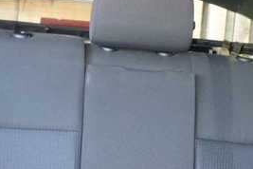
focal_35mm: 84
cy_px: 179
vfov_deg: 15.9
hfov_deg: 24.2
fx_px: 590
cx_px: 131
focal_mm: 6.37
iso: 800
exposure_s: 1/40
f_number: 2.5
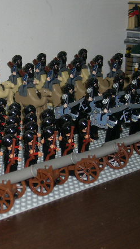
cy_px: 131
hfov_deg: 13.7
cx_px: 2
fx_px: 574
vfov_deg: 24.5
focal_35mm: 87
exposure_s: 1/60
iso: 100
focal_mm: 9.1
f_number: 3.5
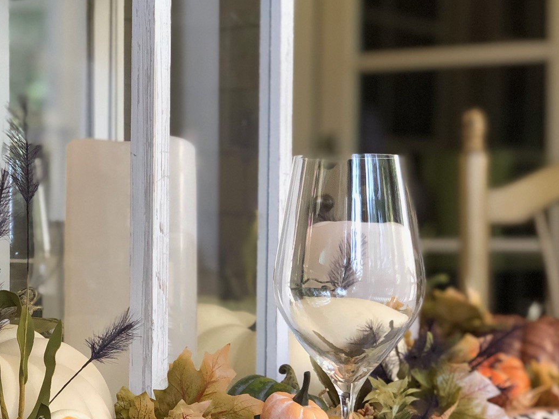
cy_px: 294
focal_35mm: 101
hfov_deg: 19.0
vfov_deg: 14.6
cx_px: 31
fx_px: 1631
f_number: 2.4
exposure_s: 1/60
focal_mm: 6
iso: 100
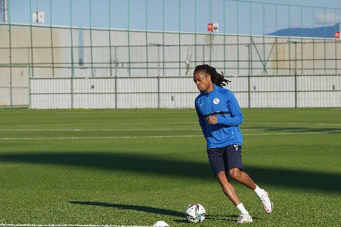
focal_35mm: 209
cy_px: 123
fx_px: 1980
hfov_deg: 9.8
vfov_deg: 6.6
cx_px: 217
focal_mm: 160
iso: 1600
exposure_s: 1/4000
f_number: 8
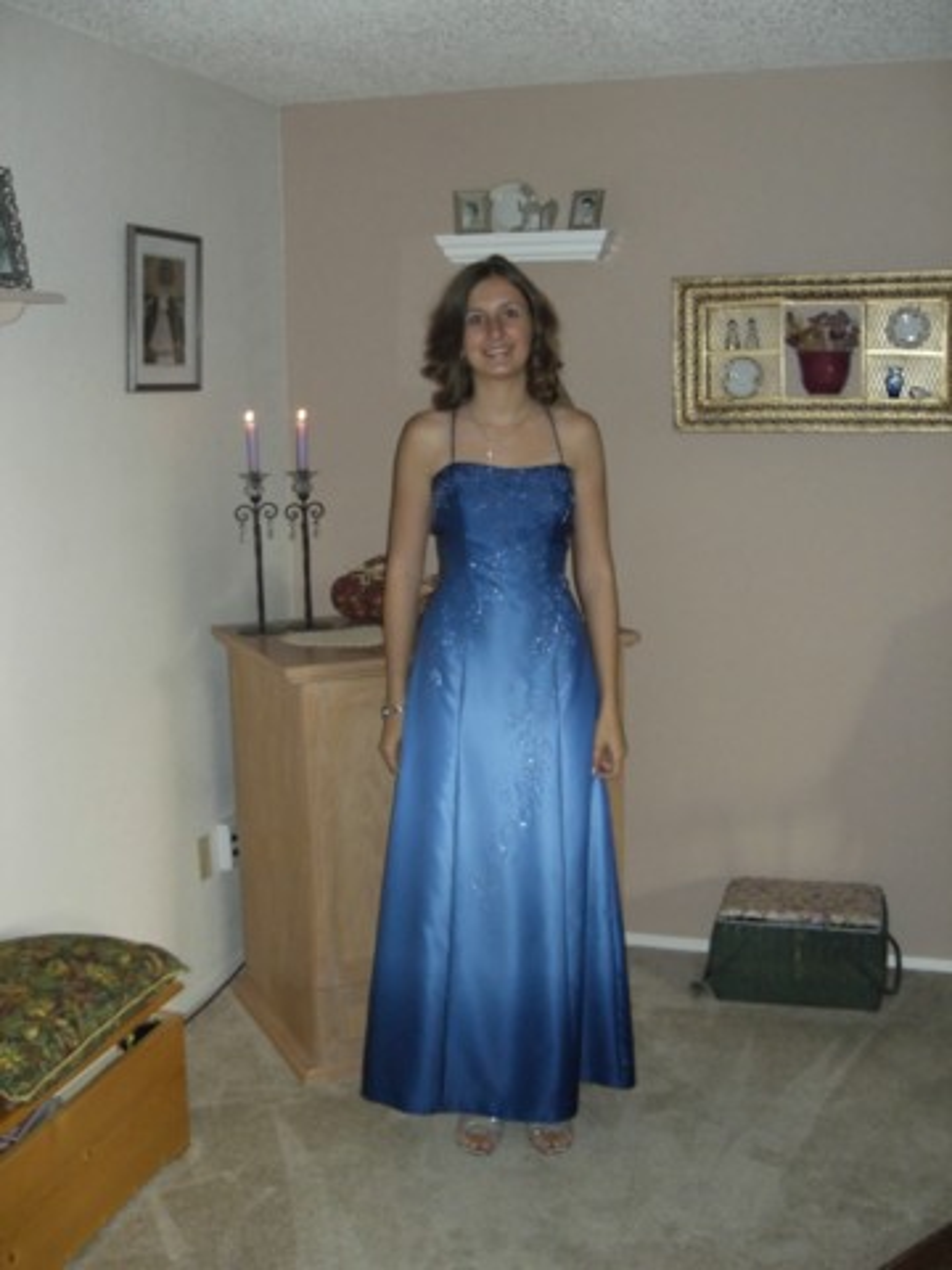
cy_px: 635
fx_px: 1393
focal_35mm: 38
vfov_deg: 49.0
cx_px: 476
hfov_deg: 37.7
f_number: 3.1
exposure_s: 1/60
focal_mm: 6.3
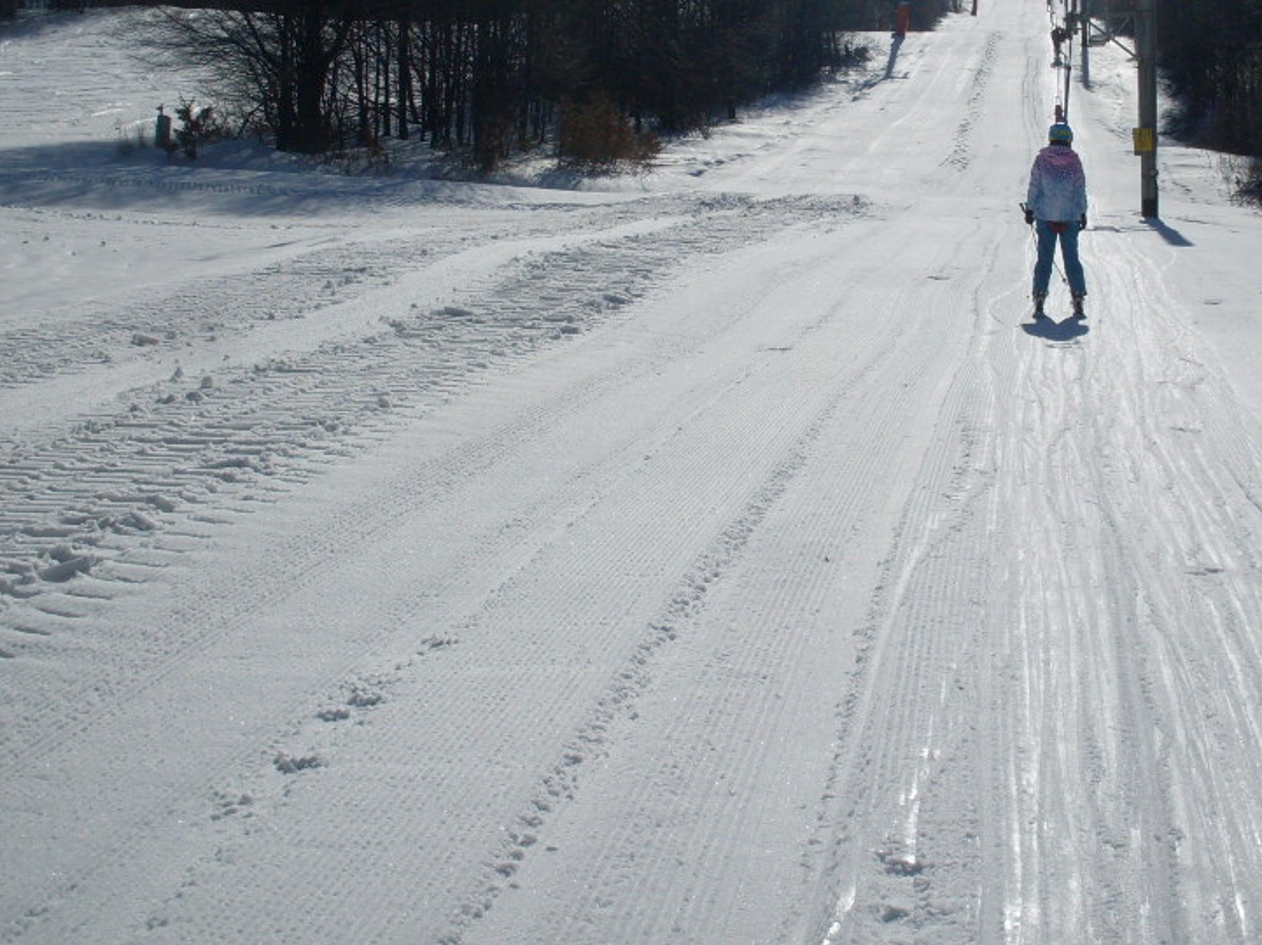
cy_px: 294
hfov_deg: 35.4
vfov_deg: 26.8
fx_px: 1968
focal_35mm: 54
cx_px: 791
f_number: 8.4
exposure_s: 1/1000
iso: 80
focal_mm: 6.3
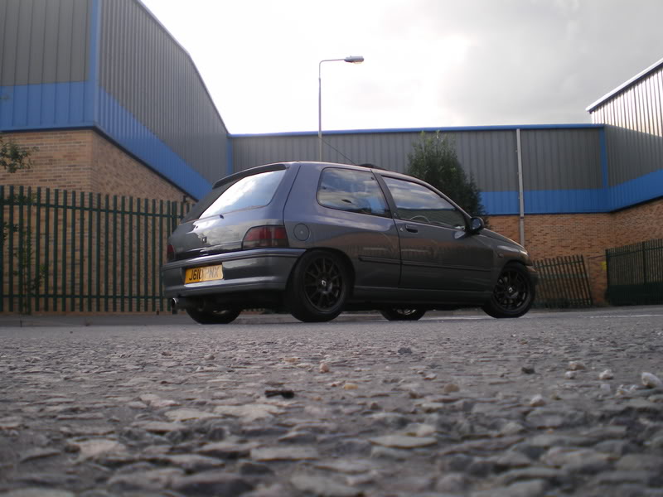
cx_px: 332
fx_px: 728
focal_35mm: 38
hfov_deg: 49.0
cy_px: 248
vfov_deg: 37.7
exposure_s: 1/160
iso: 64
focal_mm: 6.3
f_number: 3.1
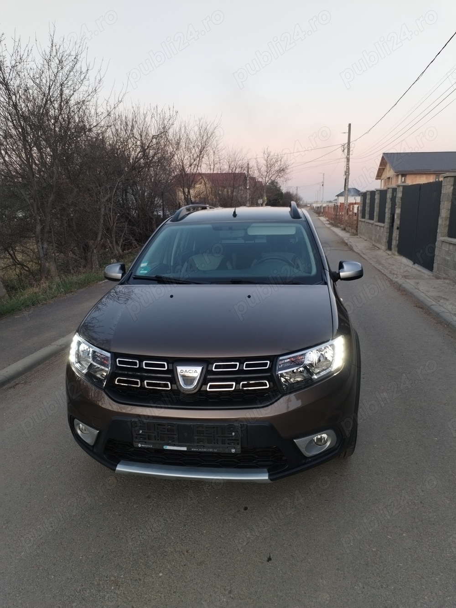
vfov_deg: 61.7
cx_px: 228
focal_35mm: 29
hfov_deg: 48.2
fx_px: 510
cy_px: 304
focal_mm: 4.75
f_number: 1.8
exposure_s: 1/60
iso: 200
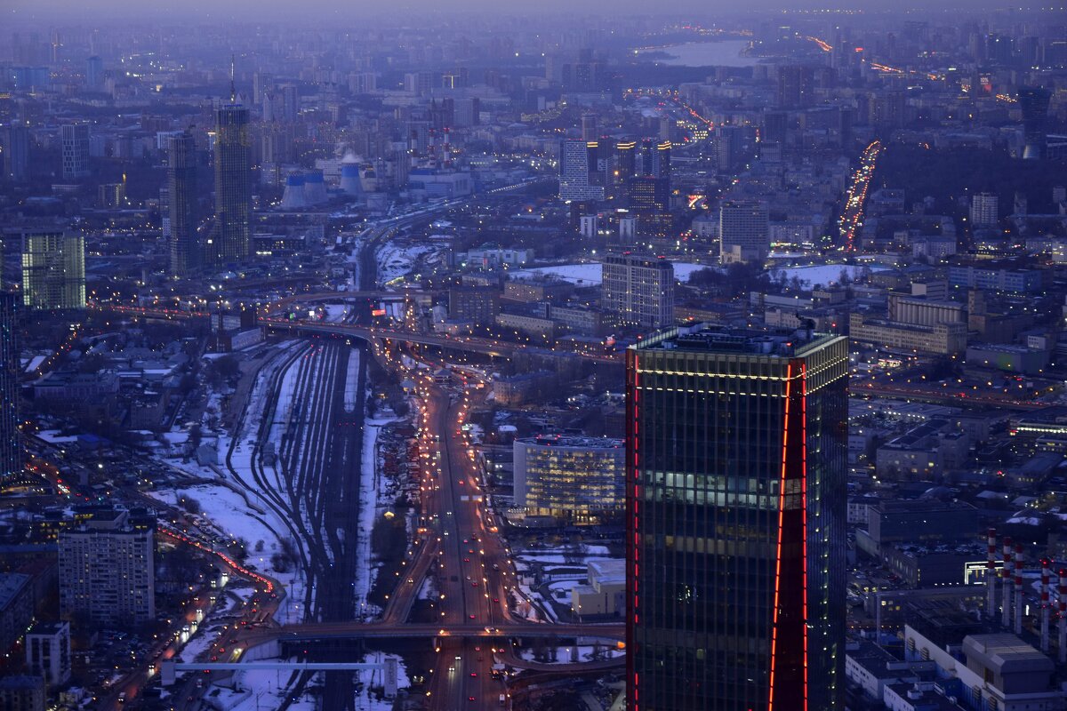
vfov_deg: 15.7
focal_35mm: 87
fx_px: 2578
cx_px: 534
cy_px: 356
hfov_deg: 23.4
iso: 800
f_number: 5
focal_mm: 58
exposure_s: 1/25
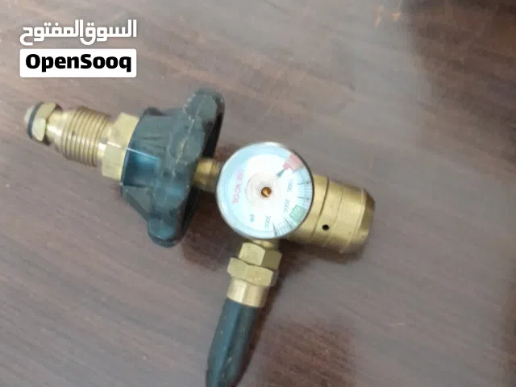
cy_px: 194
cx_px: 258
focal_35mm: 26
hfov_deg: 67.3
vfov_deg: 53.1
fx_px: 388
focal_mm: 3.98
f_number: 1.8
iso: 640
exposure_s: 1/10
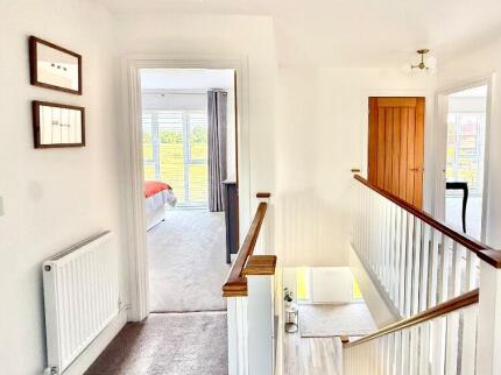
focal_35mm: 19
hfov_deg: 83.7
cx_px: 299
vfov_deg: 68.1
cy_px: 154
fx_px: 275
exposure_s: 1/99
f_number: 2.2
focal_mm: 2.22
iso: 160
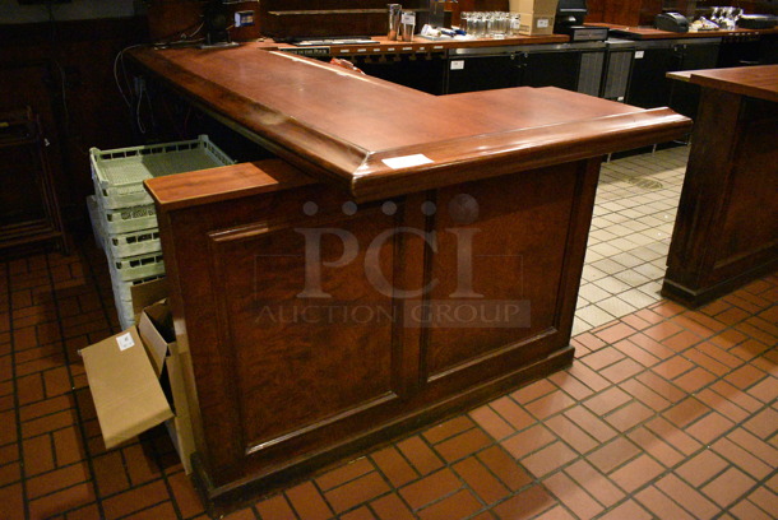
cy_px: 260
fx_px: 584
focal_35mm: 27
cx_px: 389
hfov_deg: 67.3
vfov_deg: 48.0
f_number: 3.5
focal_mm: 18
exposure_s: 1/50
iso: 12800
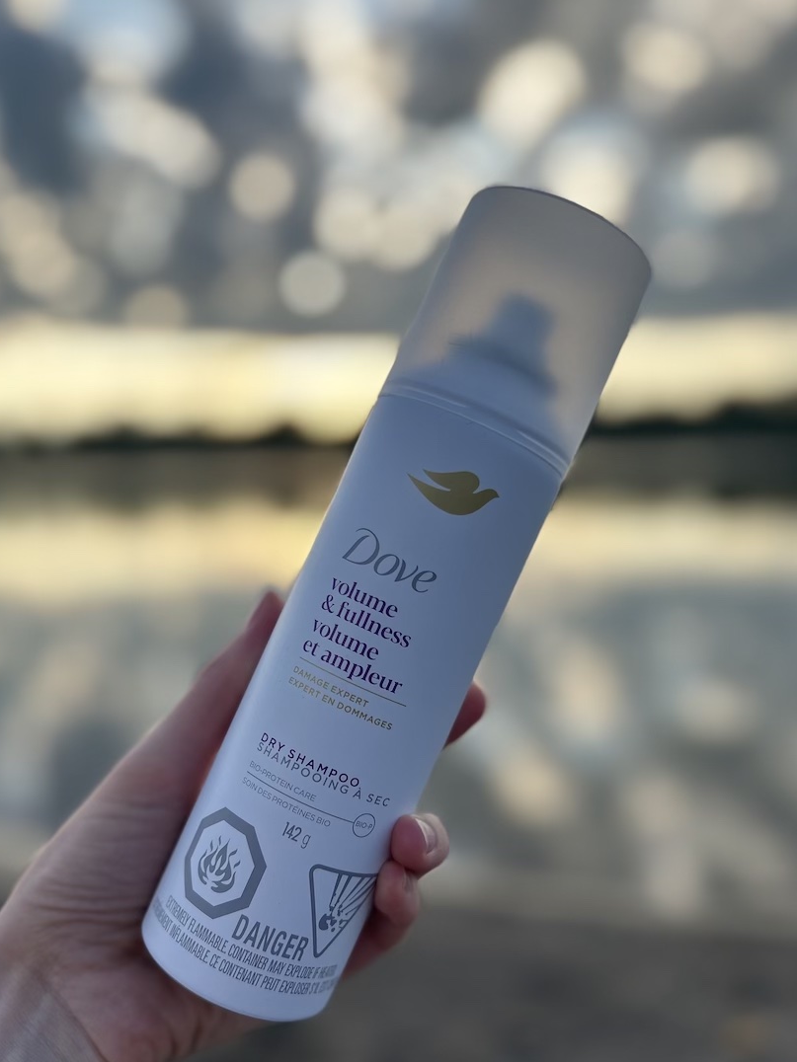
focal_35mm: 29
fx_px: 890
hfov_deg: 48.2
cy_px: 588
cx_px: 388
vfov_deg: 61.5
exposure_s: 1/1029
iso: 50
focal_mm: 5.7
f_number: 1.5
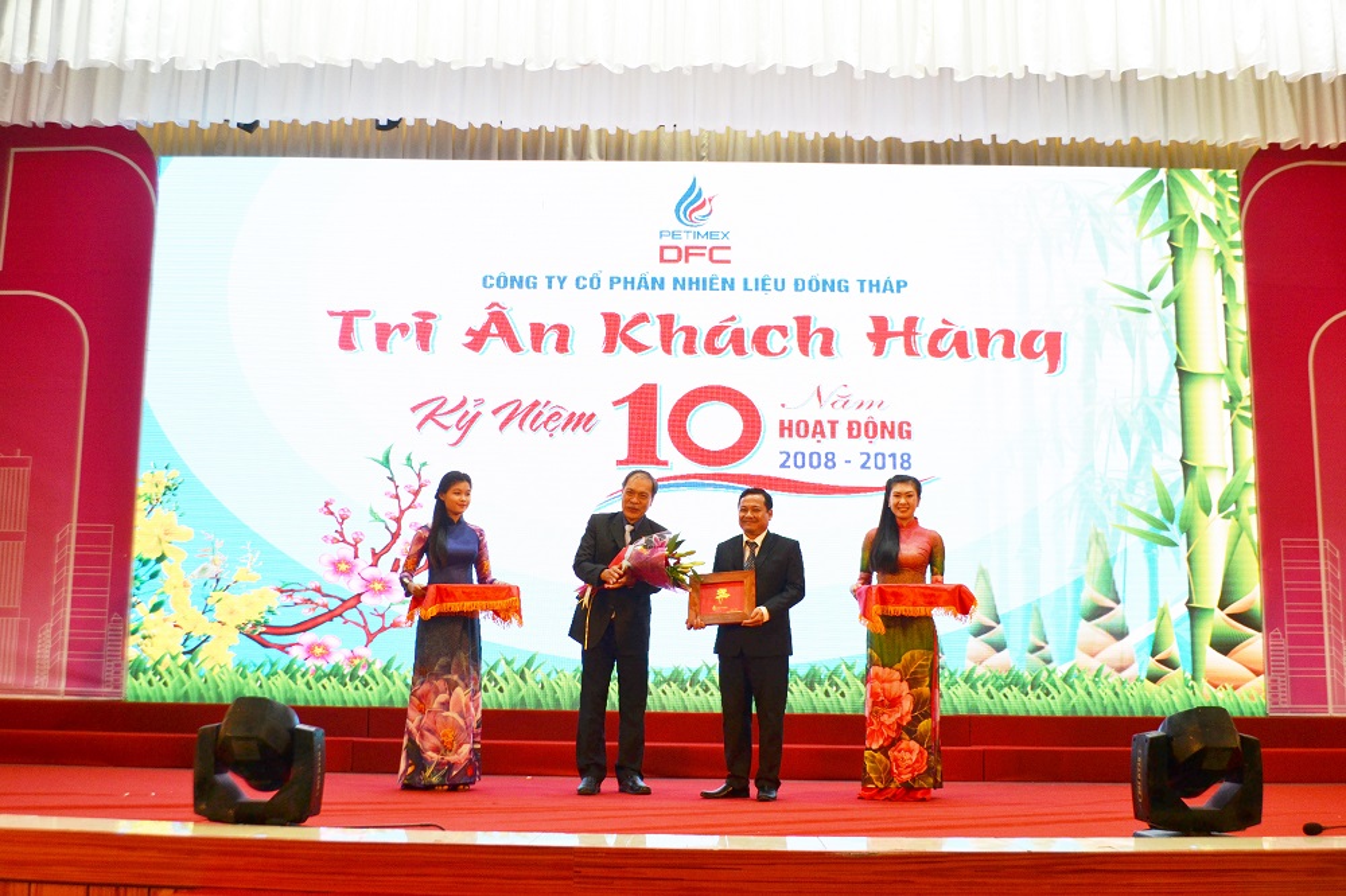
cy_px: 448
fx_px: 1345
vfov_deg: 36.8
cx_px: 673
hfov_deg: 53.1
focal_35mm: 36
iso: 400
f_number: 5.6
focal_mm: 24
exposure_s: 1/125
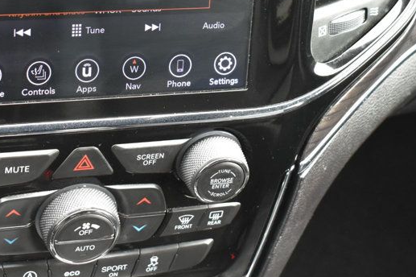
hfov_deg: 20.2
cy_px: 31
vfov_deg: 13.4
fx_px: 1166
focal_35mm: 101
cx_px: 157
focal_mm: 34
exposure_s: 1/15
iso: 1600
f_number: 5.6
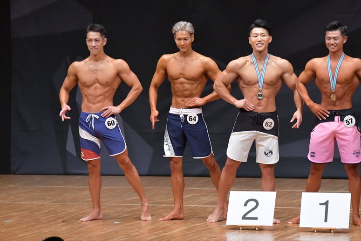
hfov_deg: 7.6
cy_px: 120
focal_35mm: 270
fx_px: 2706
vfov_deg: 5.1
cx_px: 180
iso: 6400
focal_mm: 180
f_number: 5.6
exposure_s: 1/400
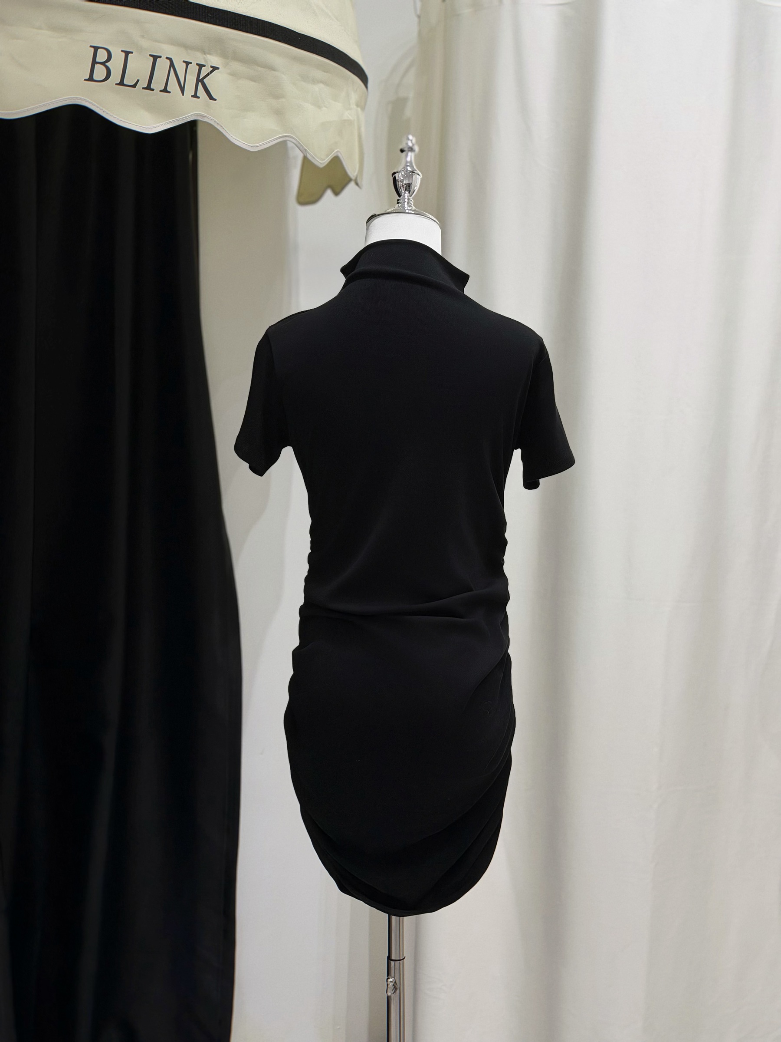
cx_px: 390
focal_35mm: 48
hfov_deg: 30.3
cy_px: 521
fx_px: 1444
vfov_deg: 39.7
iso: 80
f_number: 1.78
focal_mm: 6.76
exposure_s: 1/100
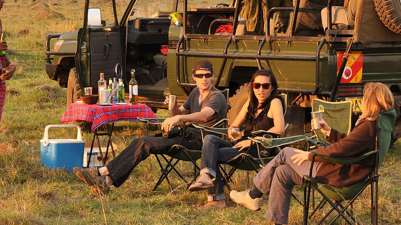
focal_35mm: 159
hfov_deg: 13.4
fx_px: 1690
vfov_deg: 7.6
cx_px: 56
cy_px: 22
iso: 200
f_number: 7.1
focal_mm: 55
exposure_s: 1/50
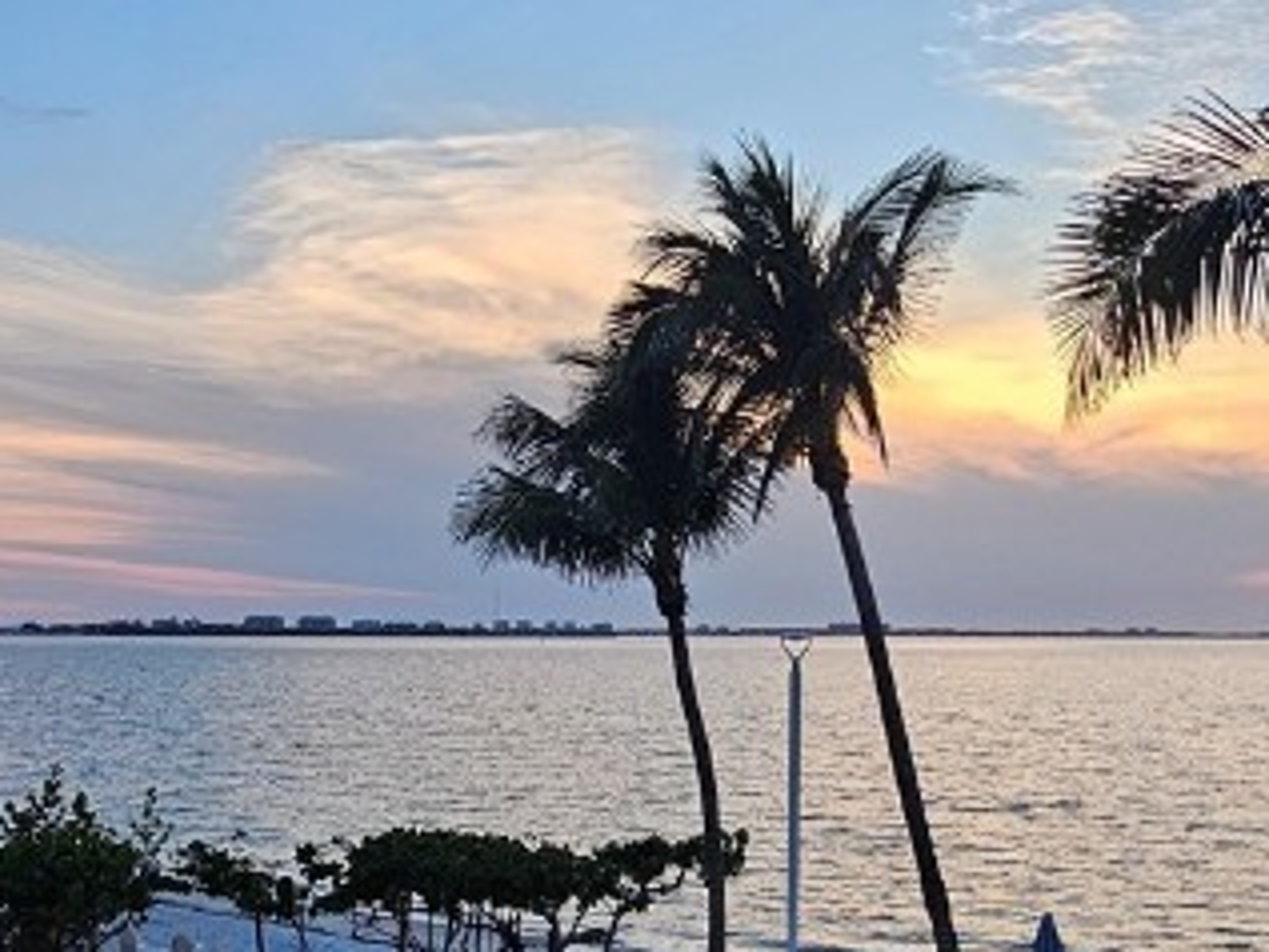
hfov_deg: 44.7
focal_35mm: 42
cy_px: 576
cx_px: 693
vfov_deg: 34.2
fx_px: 1540
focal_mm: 2.2
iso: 64
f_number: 2.2
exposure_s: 1/290
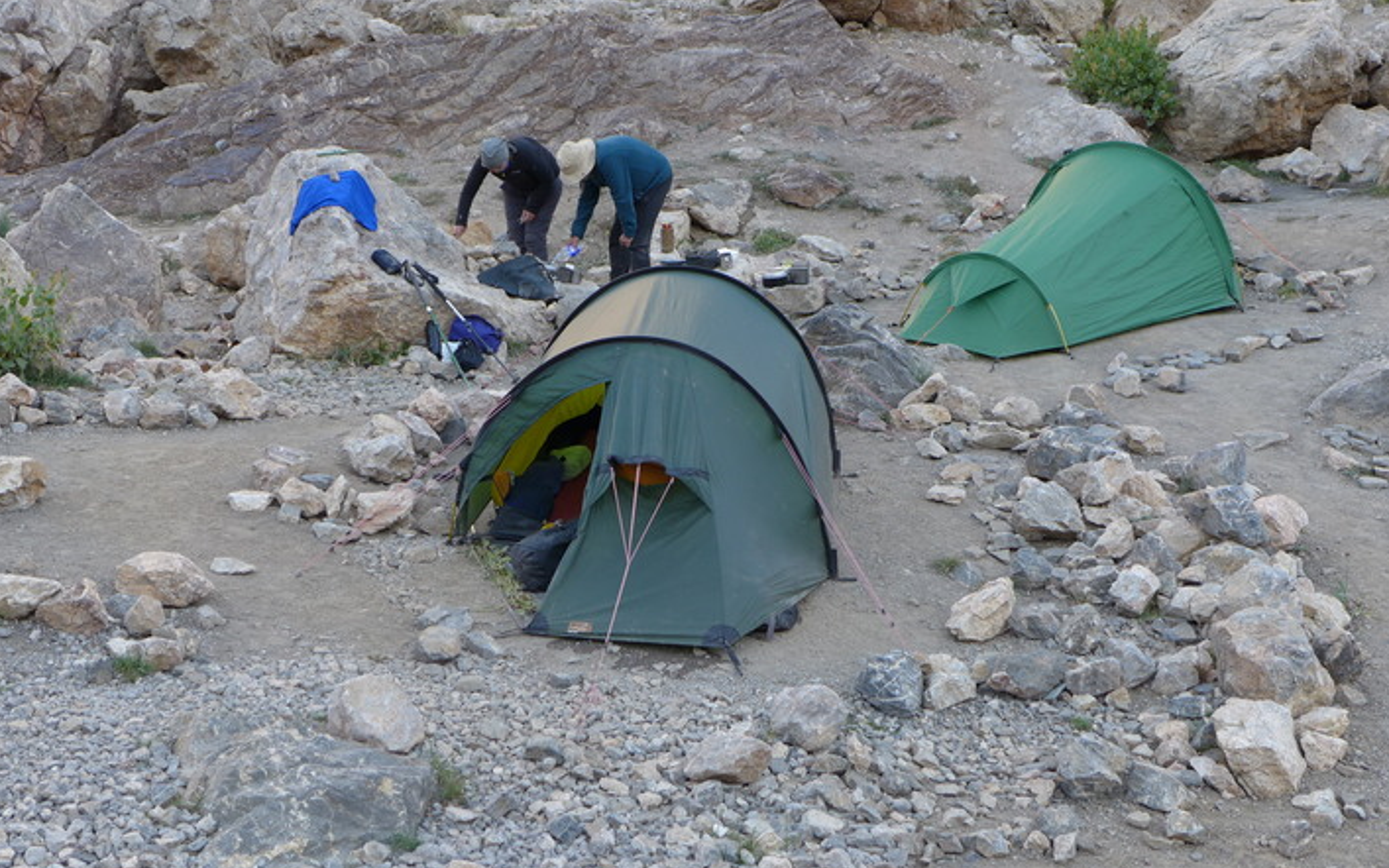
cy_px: 408
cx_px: 694
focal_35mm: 57
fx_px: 2158
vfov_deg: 22.7
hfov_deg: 35.7
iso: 80
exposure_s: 1/100
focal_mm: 10.8
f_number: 2.5
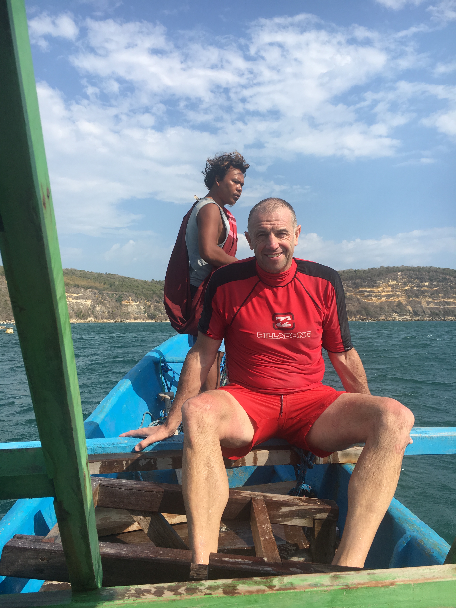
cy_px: 304
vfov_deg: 61.7
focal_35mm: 29
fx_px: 509
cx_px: 228
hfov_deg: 48.2
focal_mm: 4.15
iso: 25
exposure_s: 1/1637
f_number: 2.2
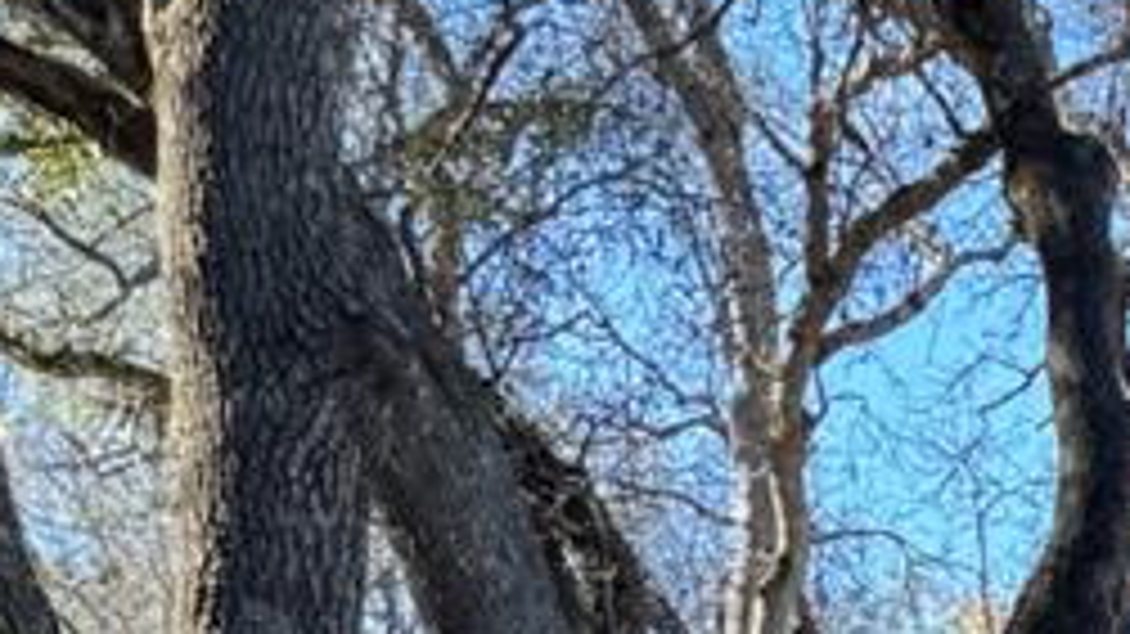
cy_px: 2727
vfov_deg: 6.1
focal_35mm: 156
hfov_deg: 12.9
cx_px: 1785
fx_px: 4673
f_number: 1.78
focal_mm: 6.76
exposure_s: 1/460
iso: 80
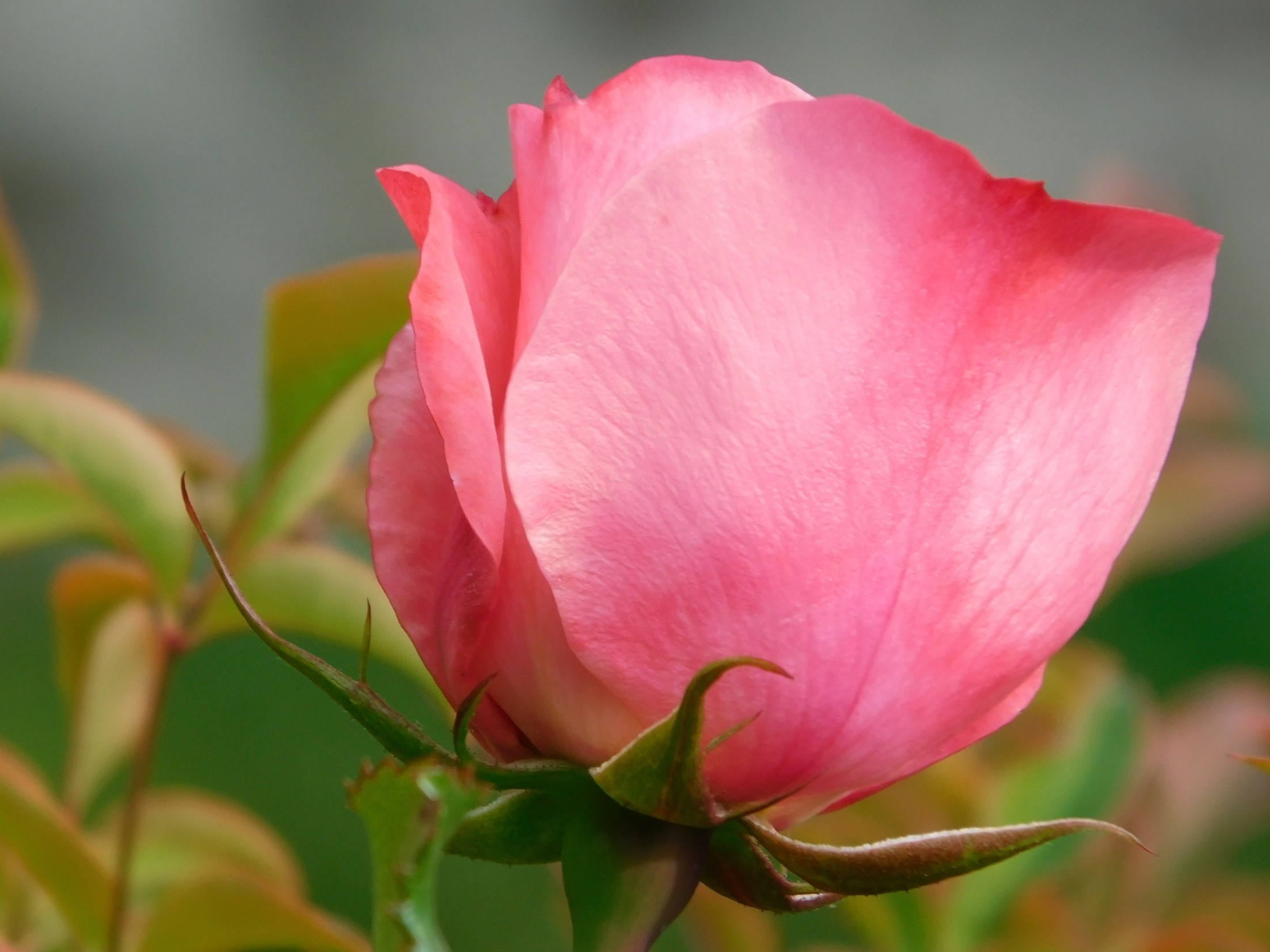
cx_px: 620
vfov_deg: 2.0
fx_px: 27221
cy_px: 478
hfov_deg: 2.7
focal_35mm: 742
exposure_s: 1/160
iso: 125
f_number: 6.2
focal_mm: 121.8
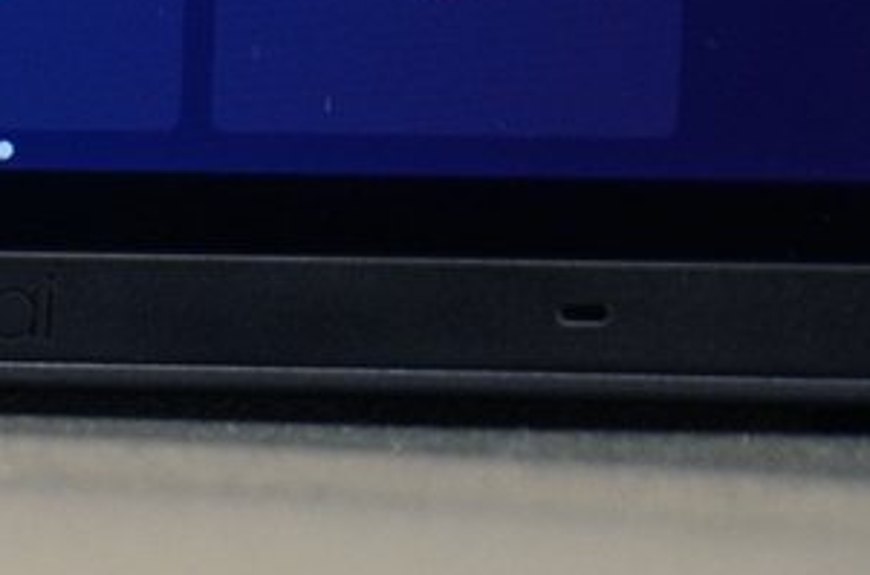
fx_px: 16221
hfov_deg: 3.1
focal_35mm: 673
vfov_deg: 2.0
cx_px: -78
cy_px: -88
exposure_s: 1/125
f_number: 5.6
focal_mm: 90
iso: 800
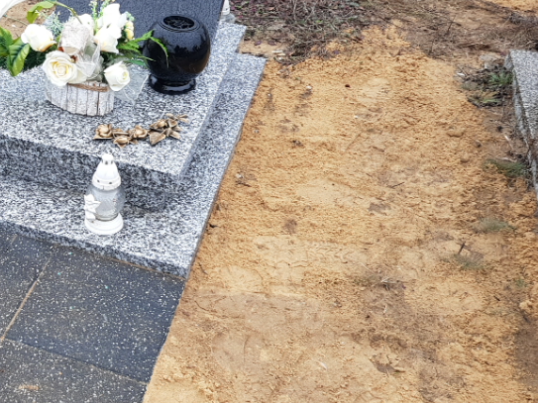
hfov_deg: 39.1
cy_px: 225
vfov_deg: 31.5
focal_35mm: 46
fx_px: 715
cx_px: 84
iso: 50
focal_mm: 4.2
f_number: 1.7
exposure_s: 1/100
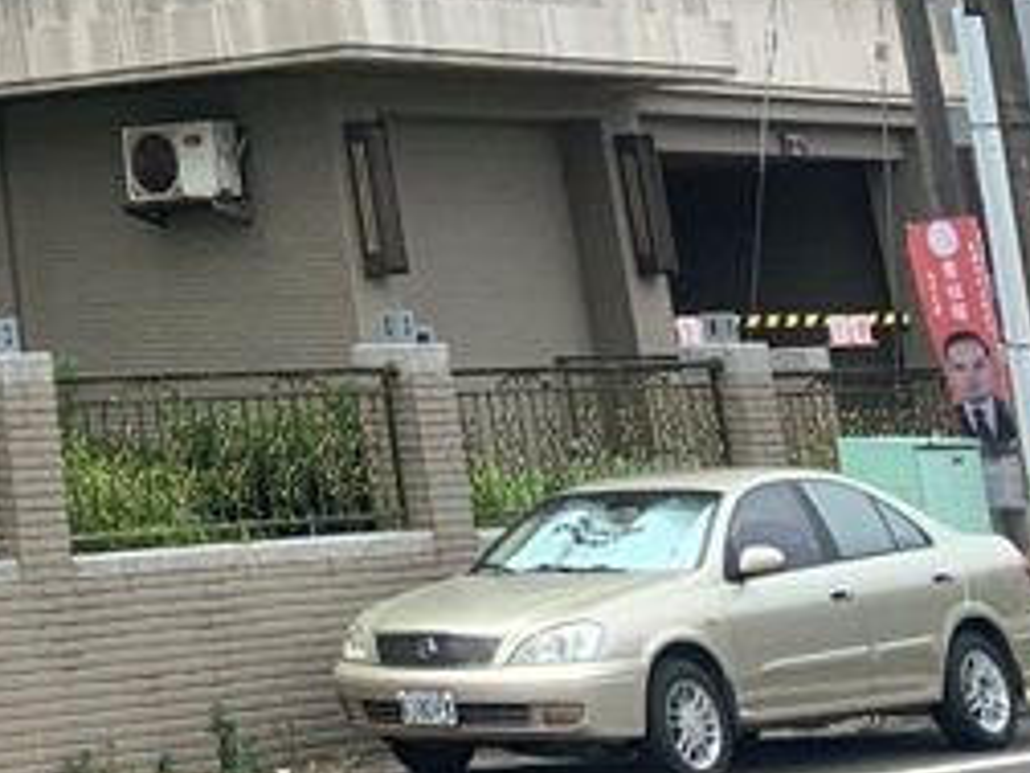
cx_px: -740
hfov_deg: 16.9
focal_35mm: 99
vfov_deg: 13.3
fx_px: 2946
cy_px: -679
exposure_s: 1/1350
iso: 25
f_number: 1.8
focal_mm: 4.25
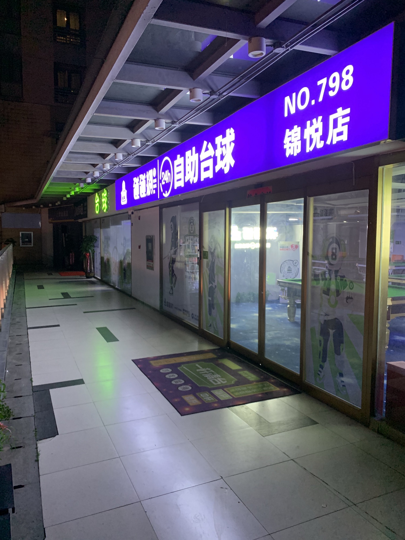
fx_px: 406
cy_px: 270
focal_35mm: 26
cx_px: 202
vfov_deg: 67.3
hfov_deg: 53.1
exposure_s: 1/60
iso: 320
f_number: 1.8
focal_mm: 4.25
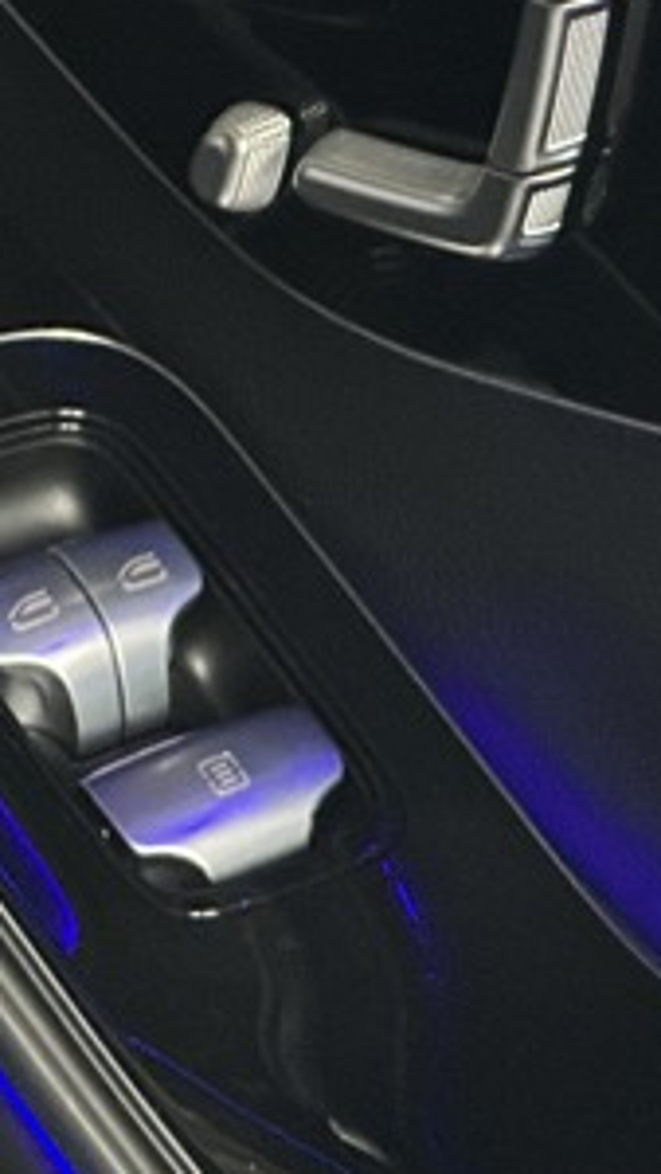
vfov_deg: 9.6
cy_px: 650
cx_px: 250
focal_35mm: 224
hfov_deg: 5.4
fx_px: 6972
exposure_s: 1/23
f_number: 2.8
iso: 1600
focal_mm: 9
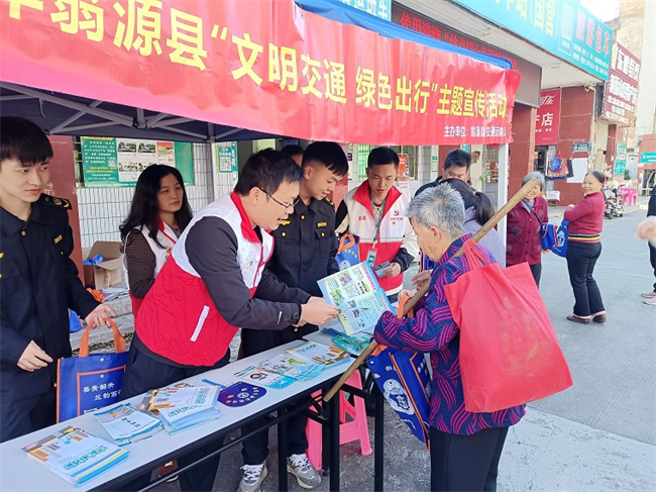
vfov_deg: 53.0
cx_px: 328
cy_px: 246
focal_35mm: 26
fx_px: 493
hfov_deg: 67.3
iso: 170
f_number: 1.8
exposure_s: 1/100
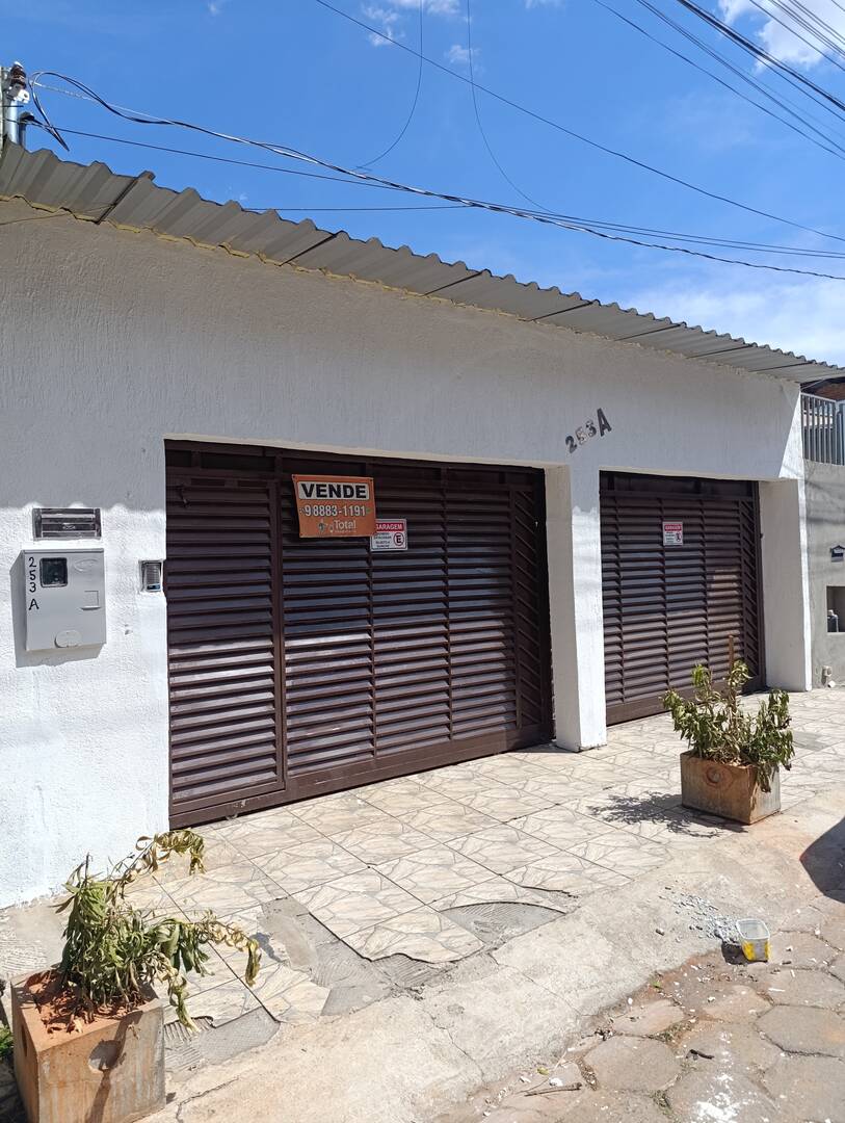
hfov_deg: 59.0
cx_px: 422
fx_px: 747
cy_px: 562
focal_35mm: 23
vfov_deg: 73.9
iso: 50
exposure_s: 1/680
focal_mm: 6.14
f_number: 1.6
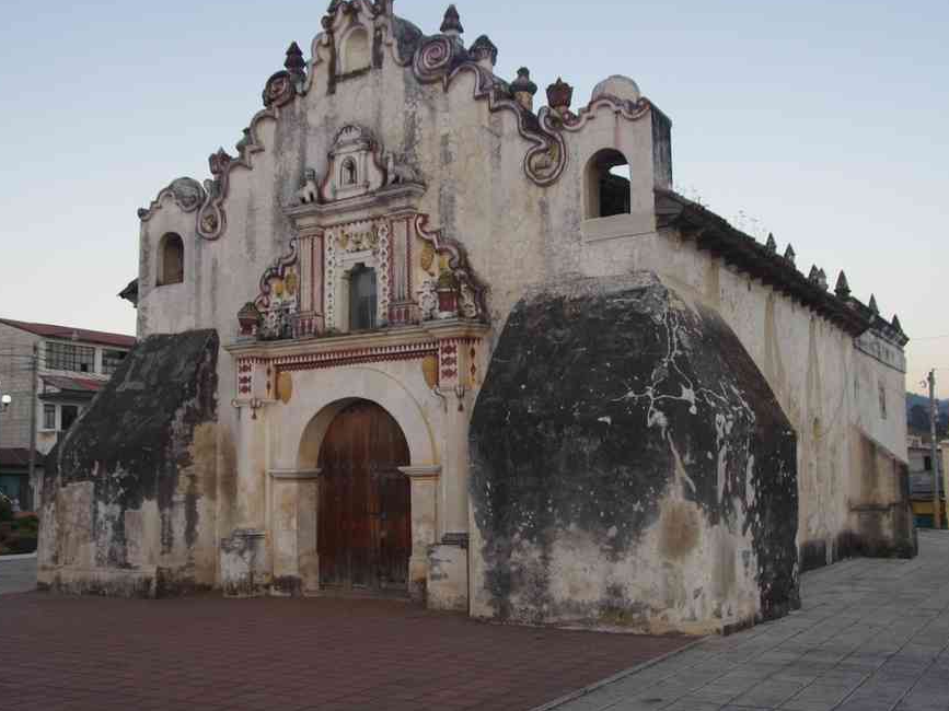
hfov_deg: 45.2
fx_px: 1139
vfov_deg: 34.7
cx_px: 479
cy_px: 351
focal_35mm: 42
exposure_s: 1/50
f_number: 5.6
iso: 400
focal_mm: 25
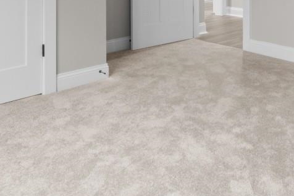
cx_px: 224
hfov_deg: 37.8
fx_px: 417
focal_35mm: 51
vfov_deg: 23.2
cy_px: -65
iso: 100
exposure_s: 2
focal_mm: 10
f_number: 4.5
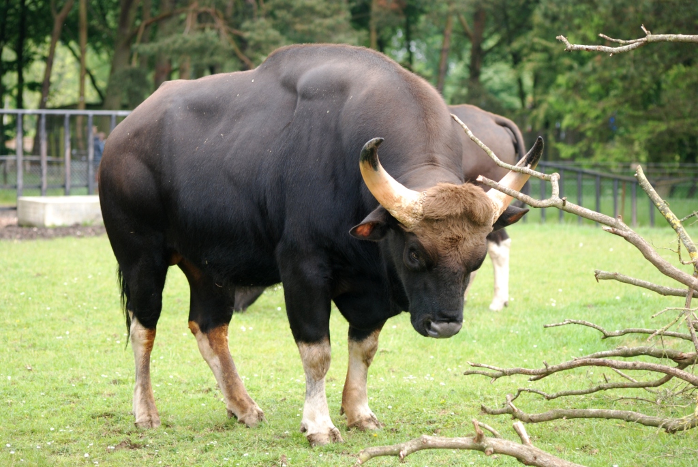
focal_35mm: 165
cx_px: 349
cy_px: 234
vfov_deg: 8.3
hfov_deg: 12.4
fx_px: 3202
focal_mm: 110
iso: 200
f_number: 4.2
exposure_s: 1/200
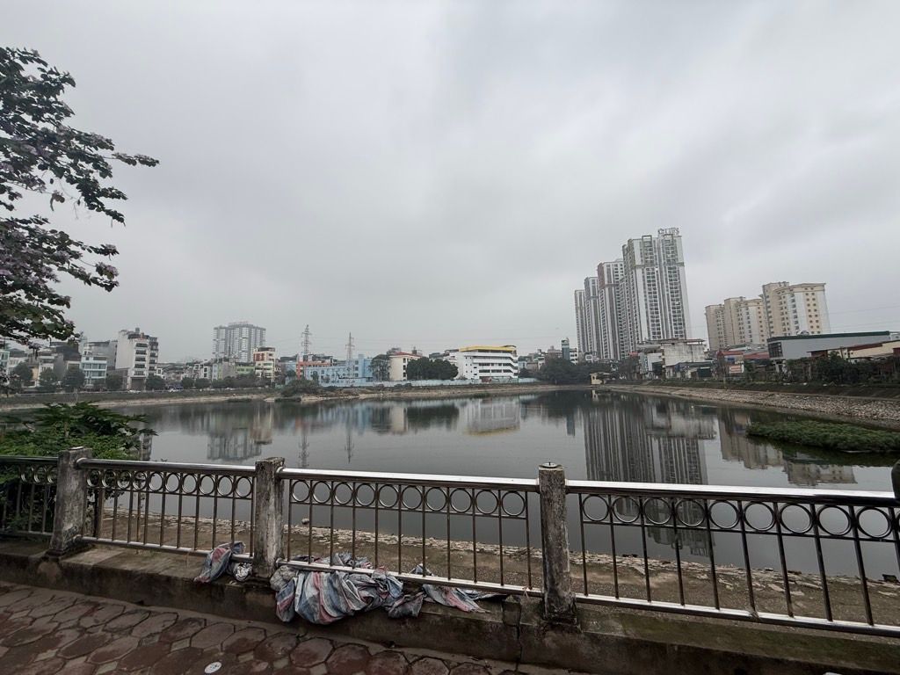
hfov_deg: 102.1
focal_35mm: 14
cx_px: 450
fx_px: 364
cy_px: 338
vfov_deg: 85.7
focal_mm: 2.22
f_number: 2.2
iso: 50
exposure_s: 1/2024
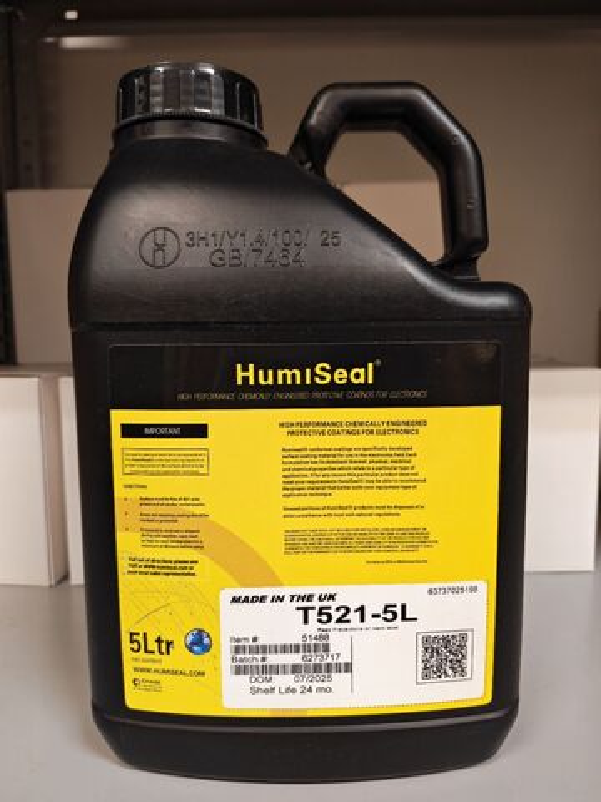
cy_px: 401
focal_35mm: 24
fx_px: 556
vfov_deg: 71.6
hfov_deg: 56.8
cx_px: 300
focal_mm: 6.12
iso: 1250
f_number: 1.9
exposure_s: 1/50
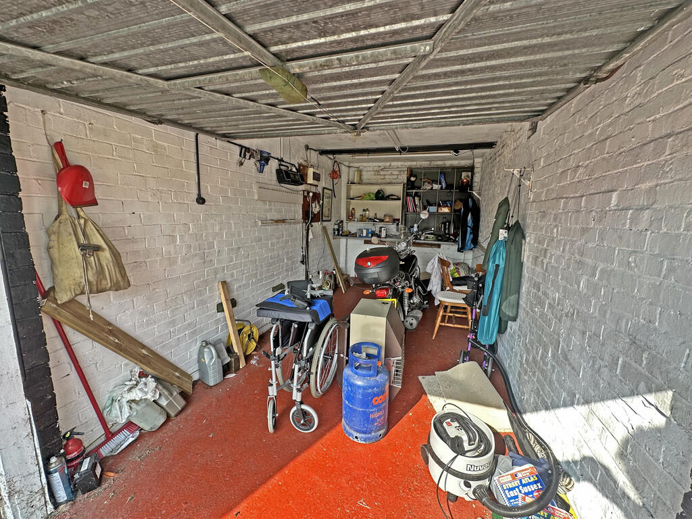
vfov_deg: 85.7
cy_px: 260
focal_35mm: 14
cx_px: 346
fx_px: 280
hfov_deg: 102.1
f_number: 2.2
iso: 40
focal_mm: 2.22
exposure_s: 1/99
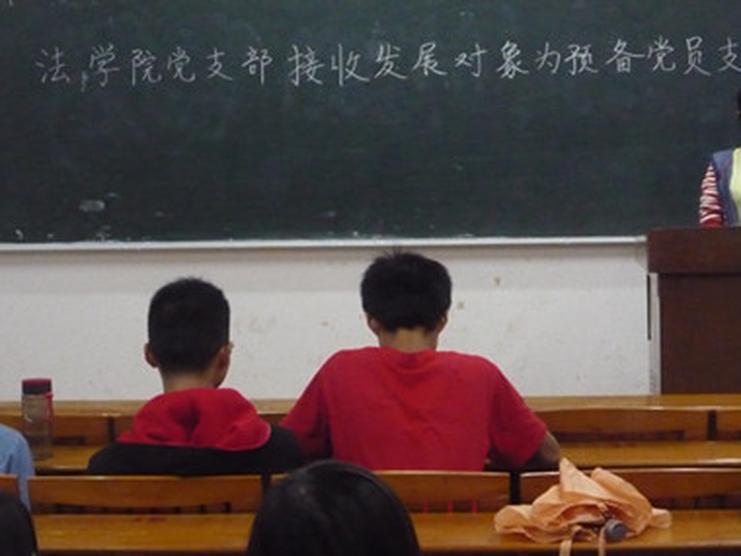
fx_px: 2098
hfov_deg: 20.0
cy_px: 189
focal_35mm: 98
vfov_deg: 15.1
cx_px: 489
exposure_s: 1/30
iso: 800
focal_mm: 10.9
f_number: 5.2
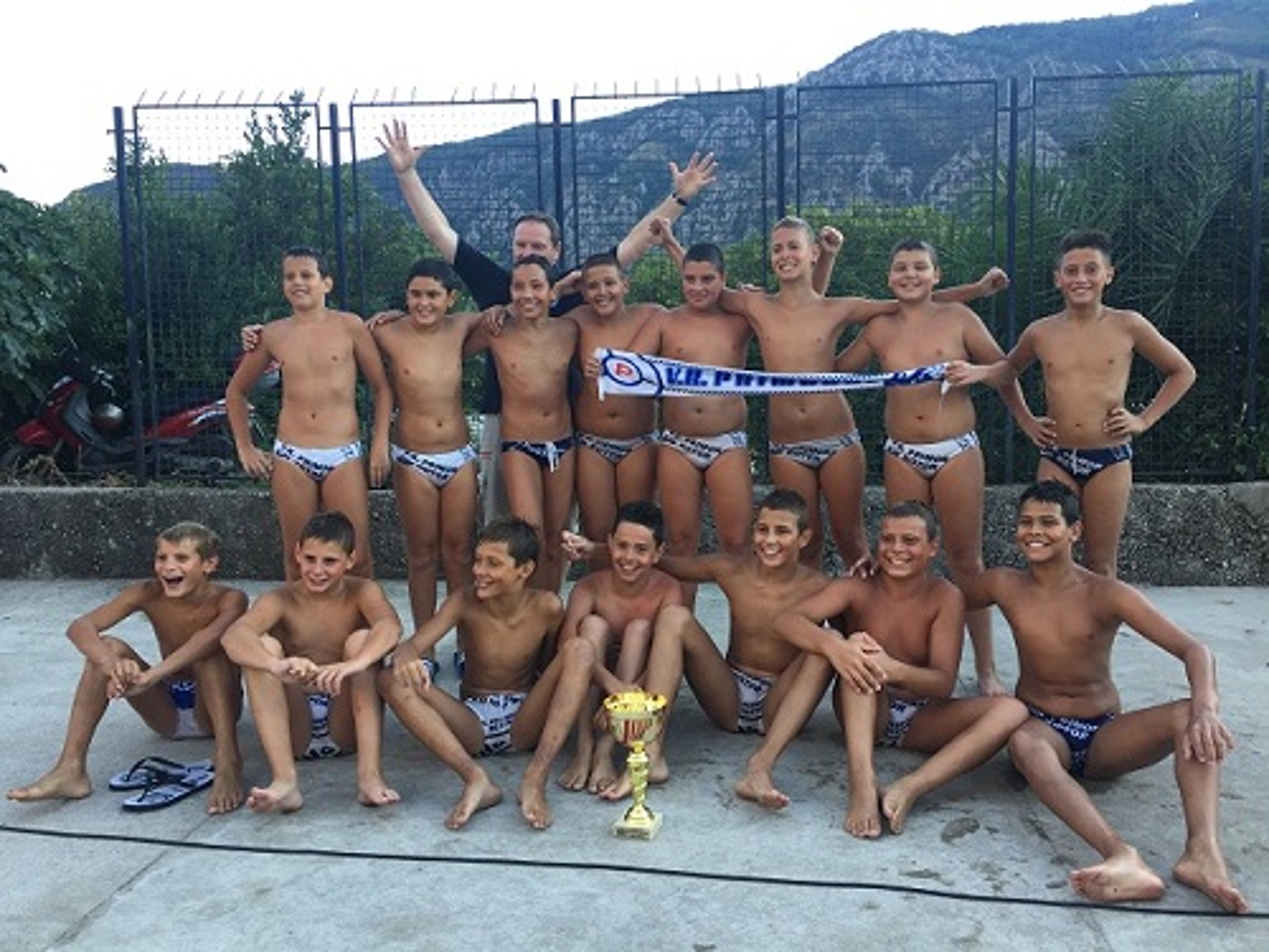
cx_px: 634
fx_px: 1063
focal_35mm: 29
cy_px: 476
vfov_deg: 48.2
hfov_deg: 61.7
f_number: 2.2
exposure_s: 1/100
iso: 32
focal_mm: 4.15
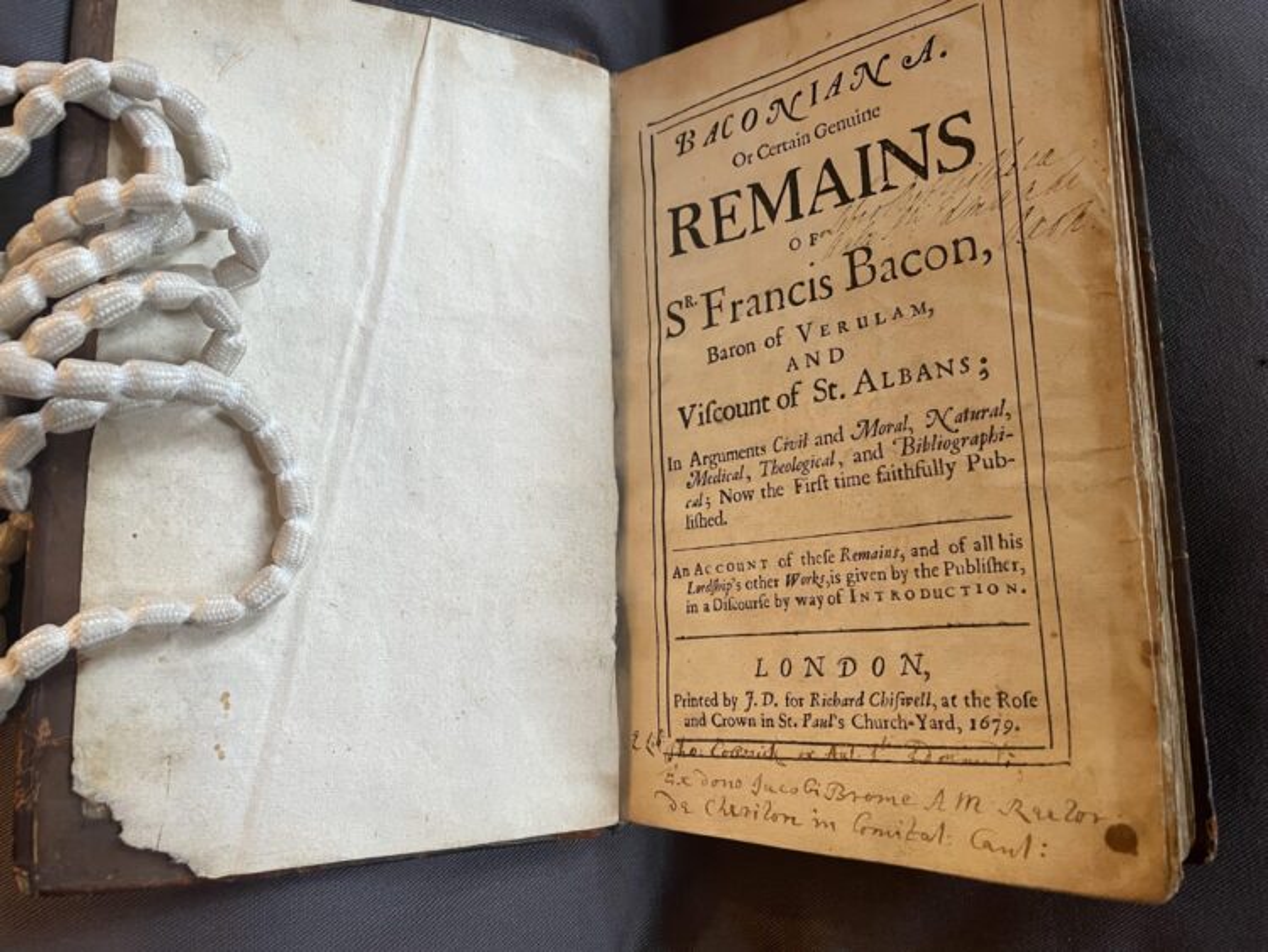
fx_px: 953
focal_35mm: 26
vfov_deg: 53.1
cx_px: 634
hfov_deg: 67.3
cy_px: 476
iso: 200
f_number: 1.6
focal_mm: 4.2
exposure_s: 1/50
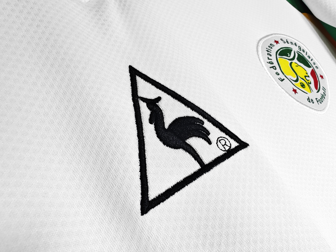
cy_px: 126
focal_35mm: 23
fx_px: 223
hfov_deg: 73.9
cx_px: 168
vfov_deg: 58.9
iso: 130
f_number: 2.2
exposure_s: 1/50
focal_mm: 2.59
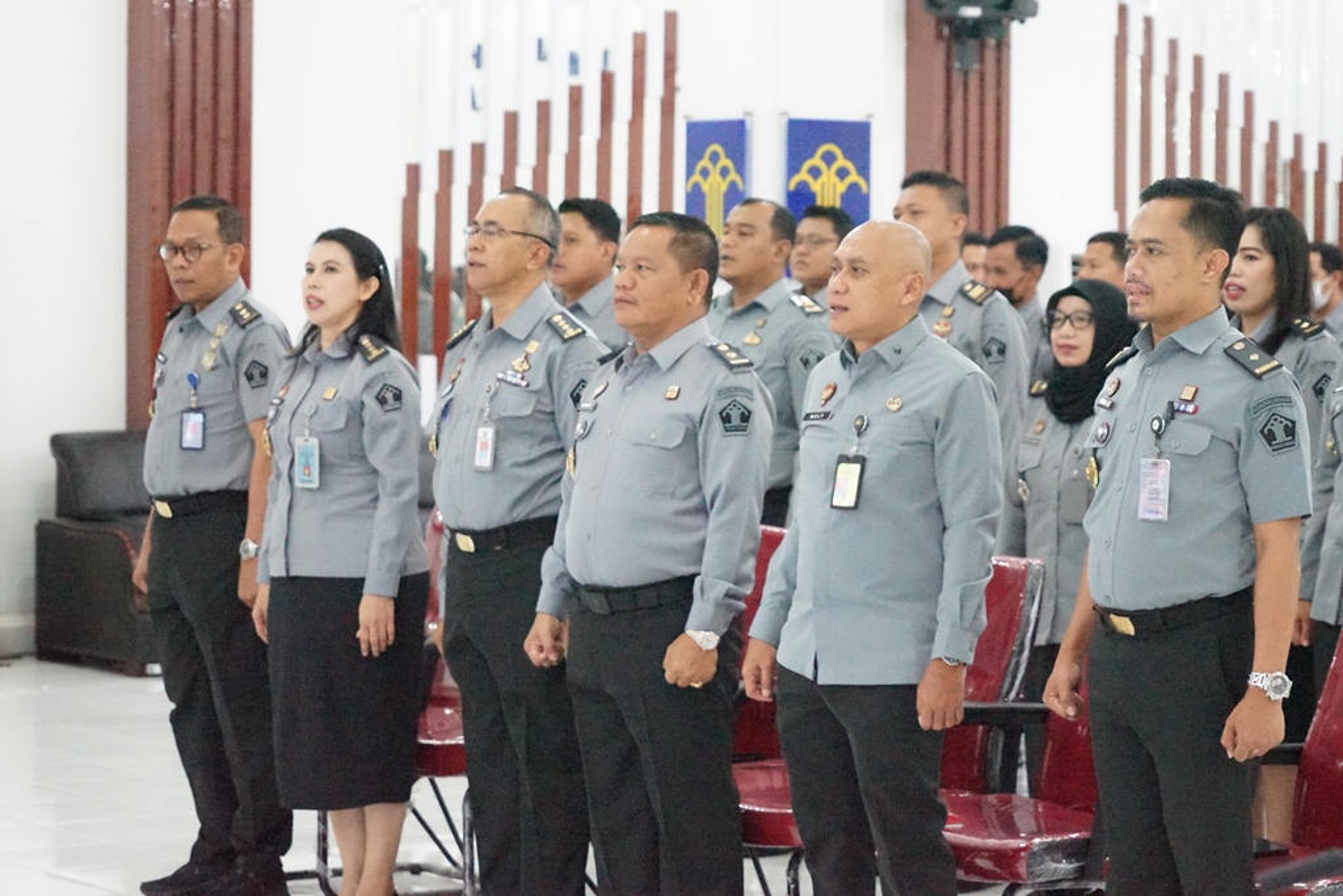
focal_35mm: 108
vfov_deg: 12.7
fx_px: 4029
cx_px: 672
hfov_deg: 18.9
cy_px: 448
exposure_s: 1/125
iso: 25600
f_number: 6.3
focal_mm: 108
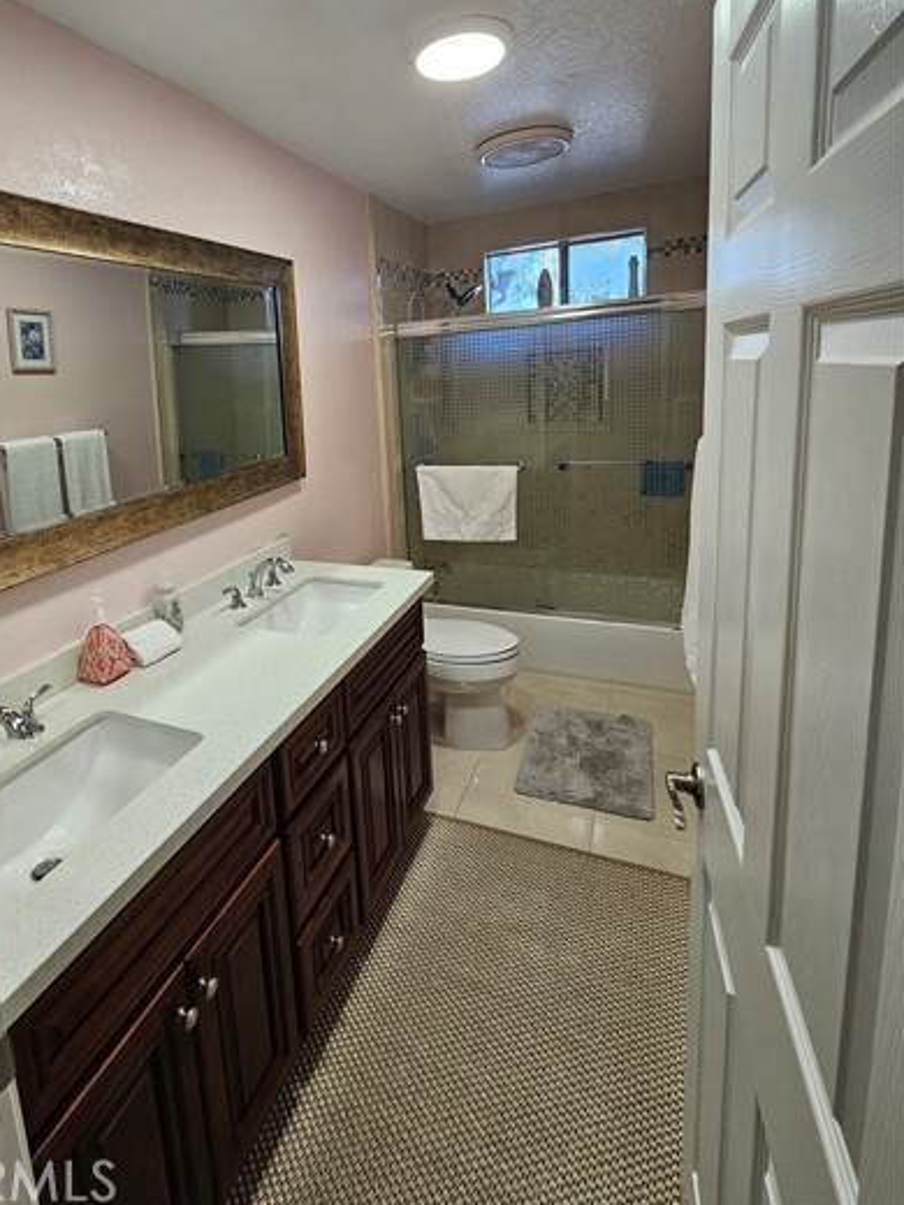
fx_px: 557
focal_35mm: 16
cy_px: 473
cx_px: 350
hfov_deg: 77.0
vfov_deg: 93.1
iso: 80
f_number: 2.2
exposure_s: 1/60
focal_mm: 2.2
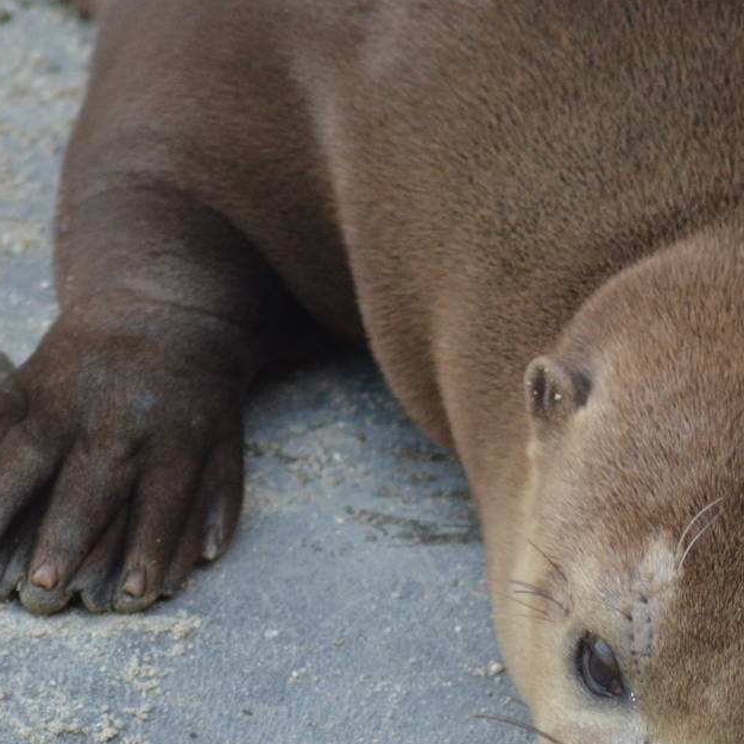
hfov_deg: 1.8
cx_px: 639
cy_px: 507
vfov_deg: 1.8
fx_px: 23733
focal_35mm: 976
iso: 2000
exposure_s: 1/500
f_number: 5.6
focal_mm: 300
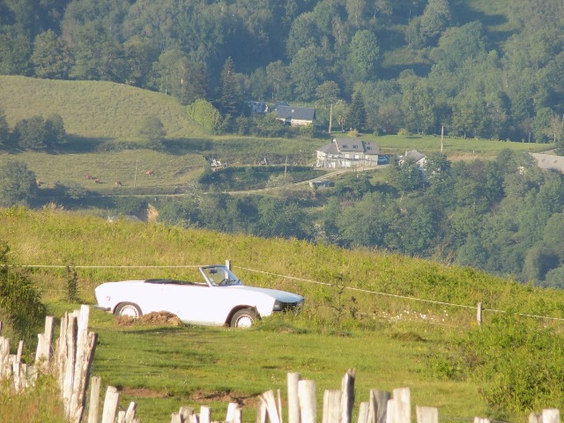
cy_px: 212
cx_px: 282
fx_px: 9531
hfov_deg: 3.4
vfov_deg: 2.5
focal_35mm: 585
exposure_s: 1/250
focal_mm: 104
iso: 125
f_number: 5.9
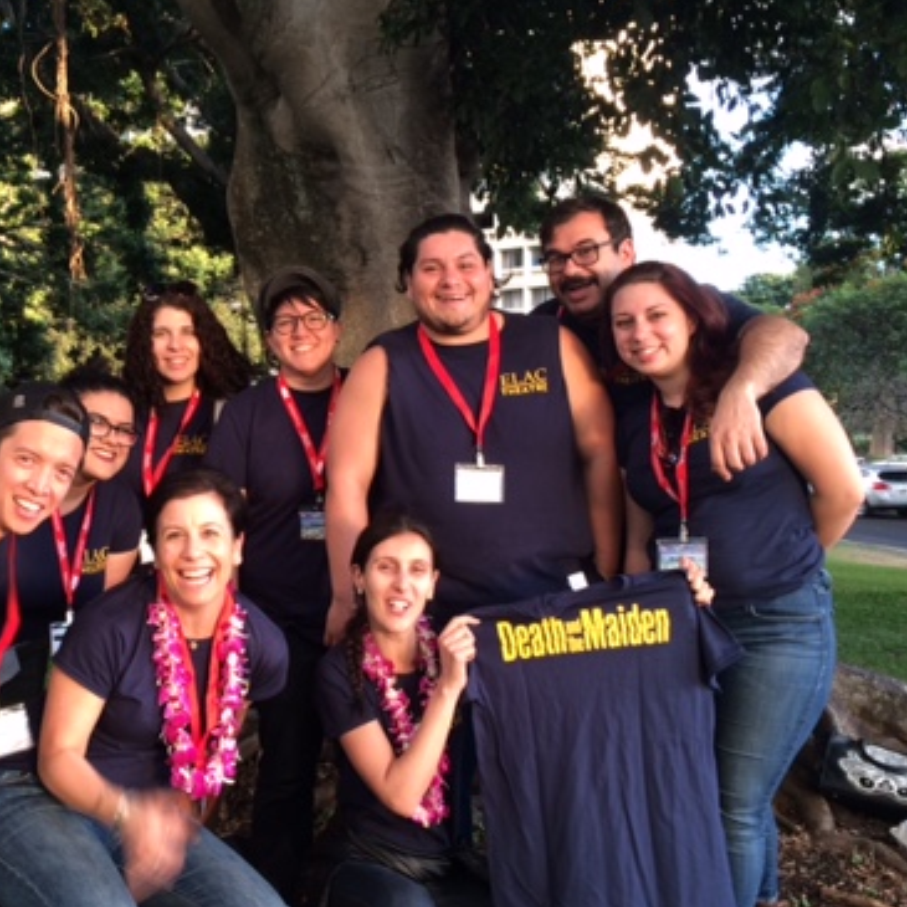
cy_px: 485
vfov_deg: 37.5
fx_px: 1334
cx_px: 281
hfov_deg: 37.0
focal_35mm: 45
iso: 32
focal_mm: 4.15
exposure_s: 1/30
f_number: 2.2
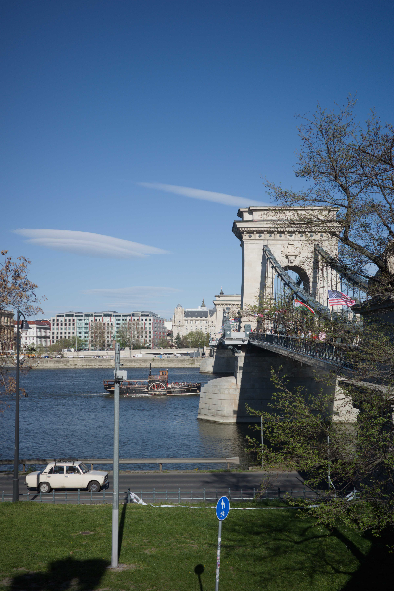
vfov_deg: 47.4
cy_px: 292
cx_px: 200
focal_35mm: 41
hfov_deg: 32.6
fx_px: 673
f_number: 6.3
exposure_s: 1/640
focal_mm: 26
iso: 100
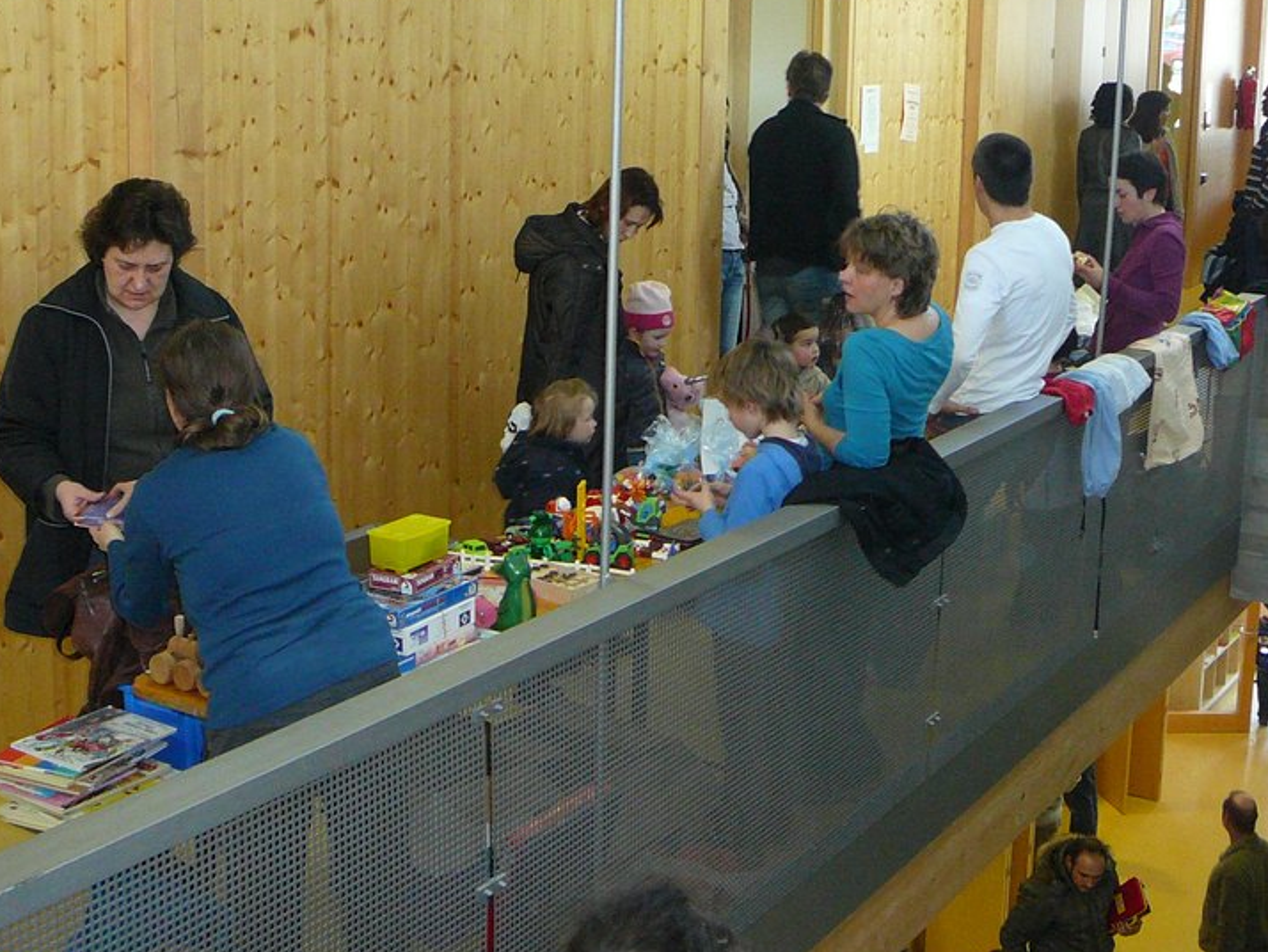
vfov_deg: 29.5
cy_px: 327
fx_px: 1795
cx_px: 678
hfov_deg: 38.9
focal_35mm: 49
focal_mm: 5.2
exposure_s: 1/30
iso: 200
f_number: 2.8
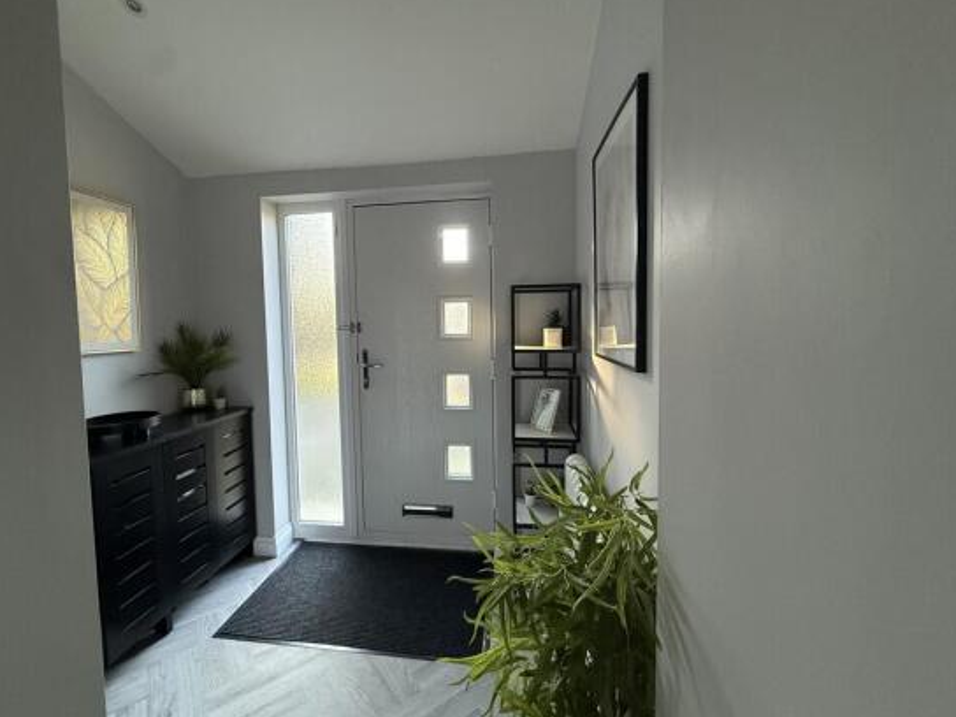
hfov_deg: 98.1
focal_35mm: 15
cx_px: 451
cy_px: 344
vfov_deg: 81.7
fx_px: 414
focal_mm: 2.22
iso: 320
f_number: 2.2
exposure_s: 1/99
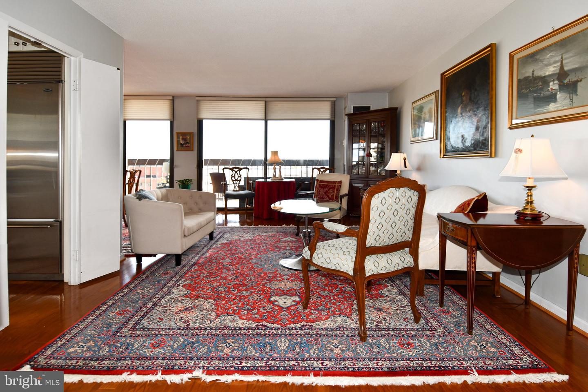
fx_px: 294
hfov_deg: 90.0
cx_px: 294
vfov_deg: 67.4
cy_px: 196
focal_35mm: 18
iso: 200
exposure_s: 1/125
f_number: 5.6
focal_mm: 12
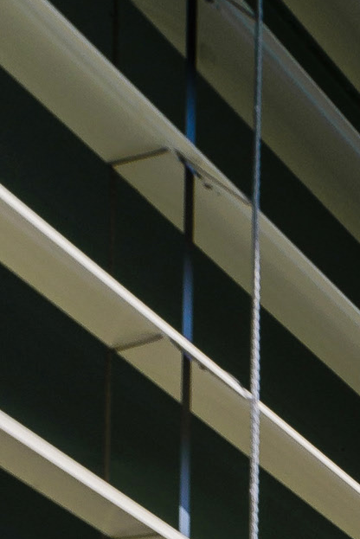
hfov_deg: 10.4
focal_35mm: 101
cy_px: 1394
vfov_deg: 13.2
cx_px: 1025
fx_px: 1513
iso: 100
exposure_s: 1/640
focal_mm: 15
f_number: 8
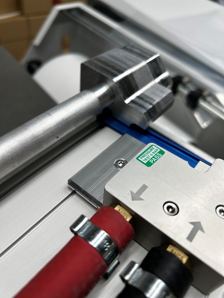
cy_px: 149
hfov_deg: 53.1
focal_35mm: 26
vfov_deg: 67.3
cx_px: 112
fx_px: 224
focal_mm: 5.7
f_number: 1.5
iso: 40
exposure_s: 1/161
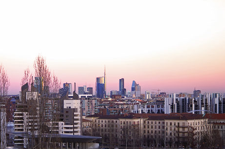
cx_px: 88
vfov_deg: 12.7
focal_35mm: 107
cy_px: 92
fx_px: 667
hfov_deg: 19.1
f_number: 4
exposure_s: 1/40
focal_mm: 55
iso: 100
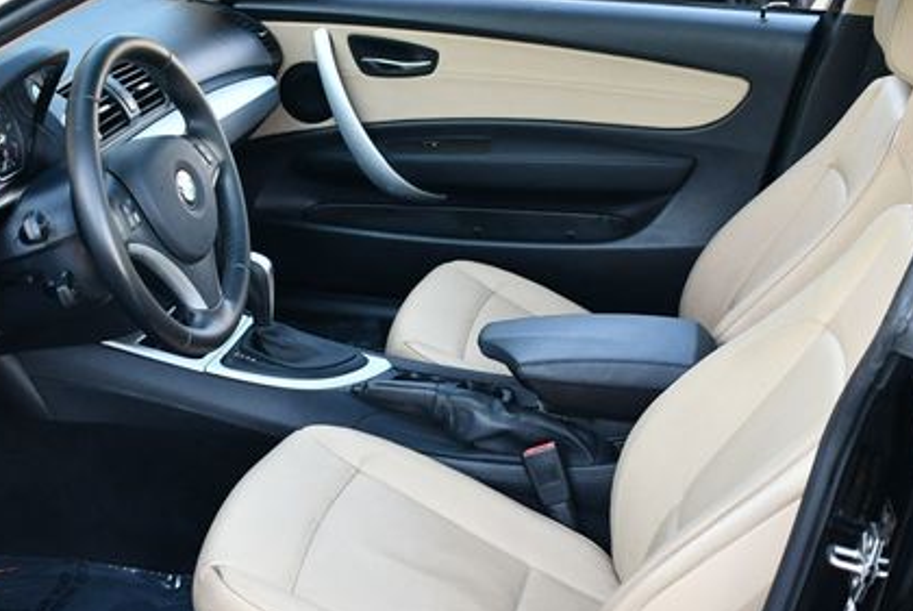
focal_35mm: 64
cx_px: 352
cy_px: 391
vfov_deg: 21.2
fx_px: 1625
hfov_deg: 31.3
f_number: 3.8
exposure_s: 1/250
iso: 720
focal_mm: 21
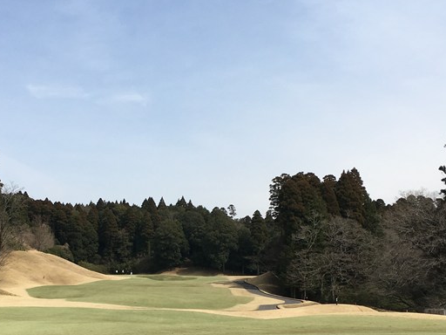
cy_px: 271
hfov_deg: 33.0
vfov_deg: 24.8
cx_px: 161
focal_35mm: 58
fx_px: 747
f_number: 2.2
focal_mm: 4.15
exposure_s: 1/2404
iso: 25
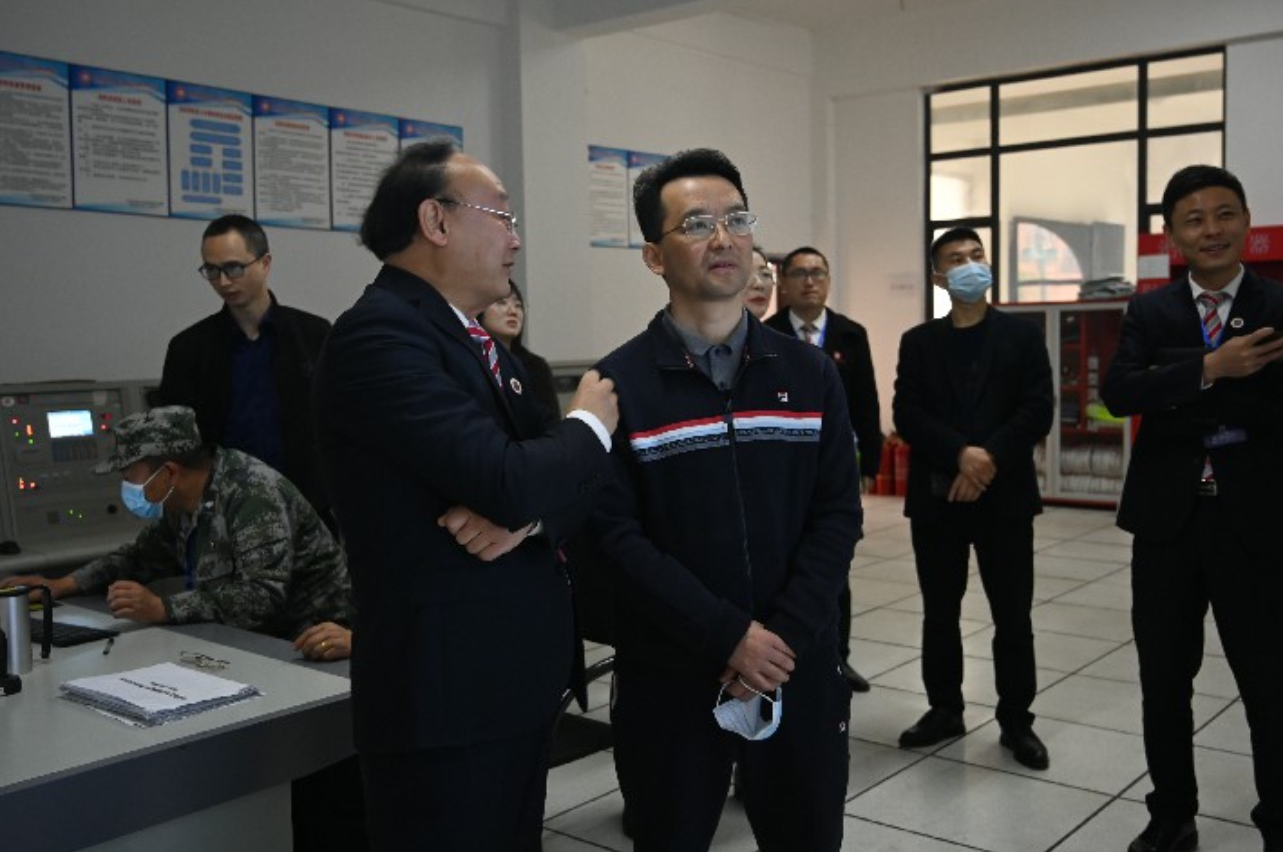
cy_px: 412
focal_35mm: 36
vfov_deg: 37.2
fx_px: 1266
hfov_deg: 53.7
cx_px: 622
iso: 2500
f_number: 4
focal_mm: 31.5
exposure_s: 1/80
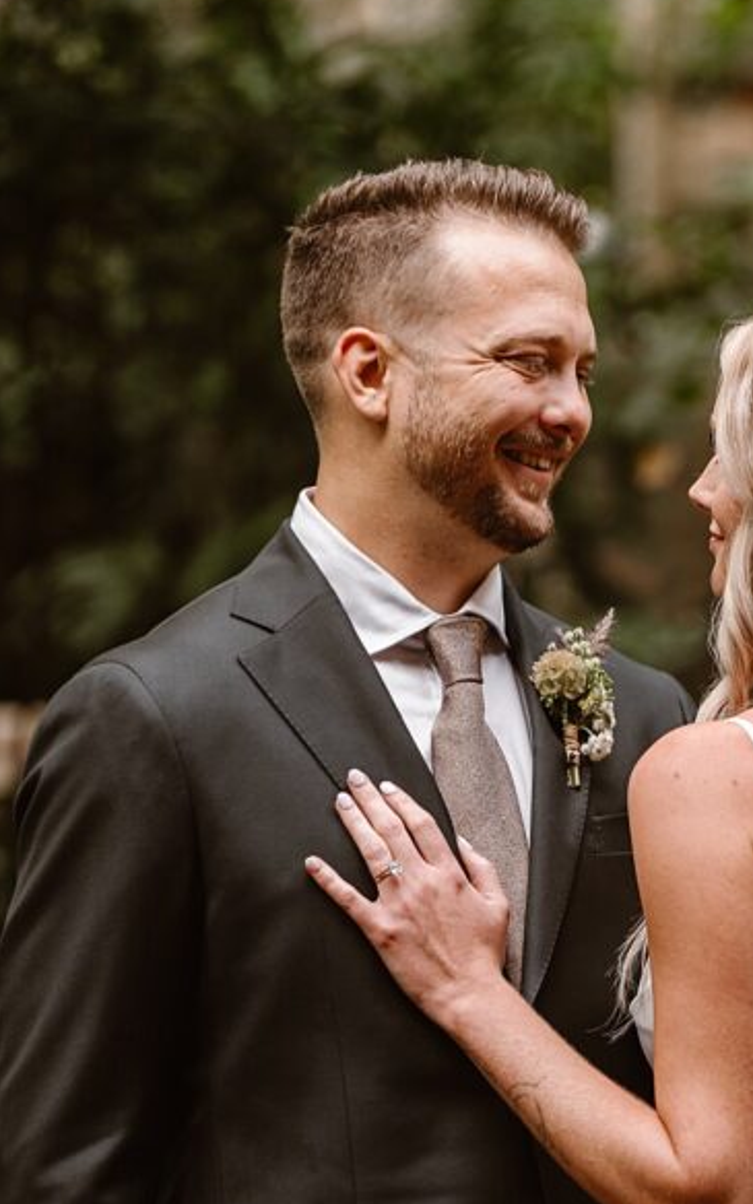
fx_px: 7913
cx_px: 664
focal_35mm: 241
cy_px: 728
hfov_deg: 5.4
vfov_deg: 8.7
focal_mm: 135
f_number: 2.8
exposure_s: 1/60
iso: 400
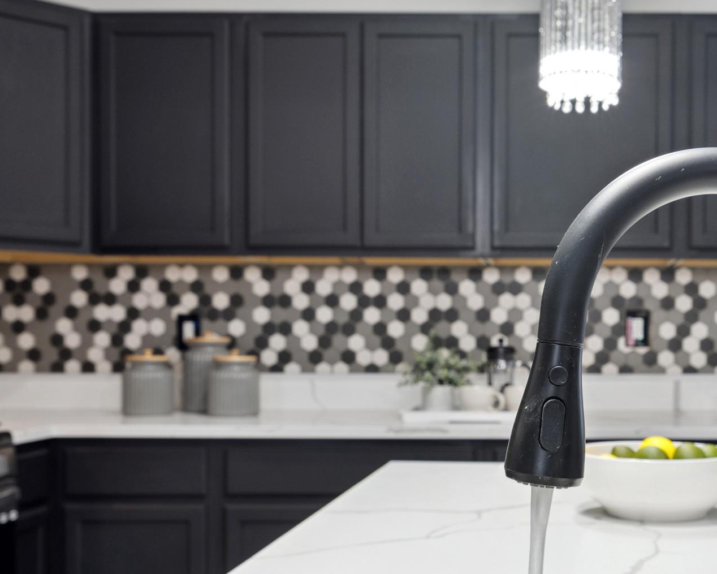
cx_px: 551
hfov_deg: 38.4
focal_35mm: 47
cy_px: 335
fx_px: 998
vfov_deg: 32.0
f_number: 8
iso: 320
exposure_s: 1/10
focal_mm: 31
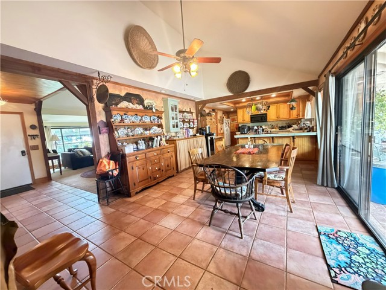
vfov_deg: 85.7
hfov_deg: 102.1
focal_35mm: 14
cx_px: 193
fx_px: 156
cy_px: 145
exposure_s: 1/60
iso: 1250
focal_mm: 2.22
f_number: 2.2
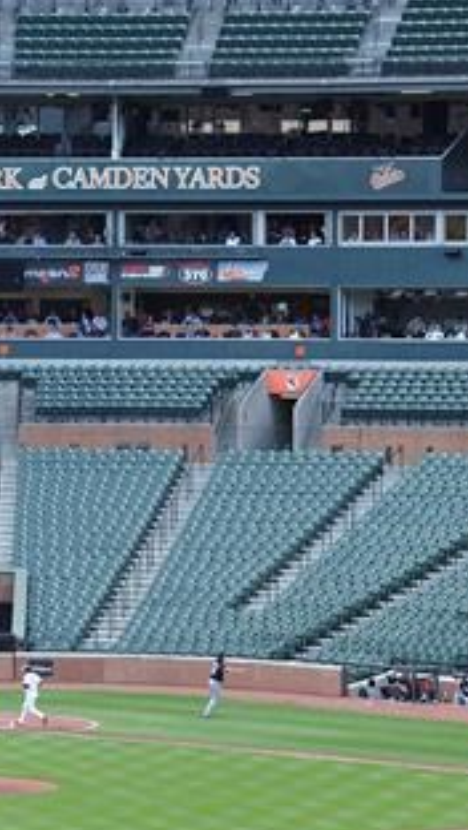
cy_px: 488
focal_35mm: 229
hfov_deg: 5.3
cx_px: -32
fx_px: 5041
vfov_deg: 9.4
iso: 200
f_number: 2.8
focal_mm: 105
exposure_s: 1/500
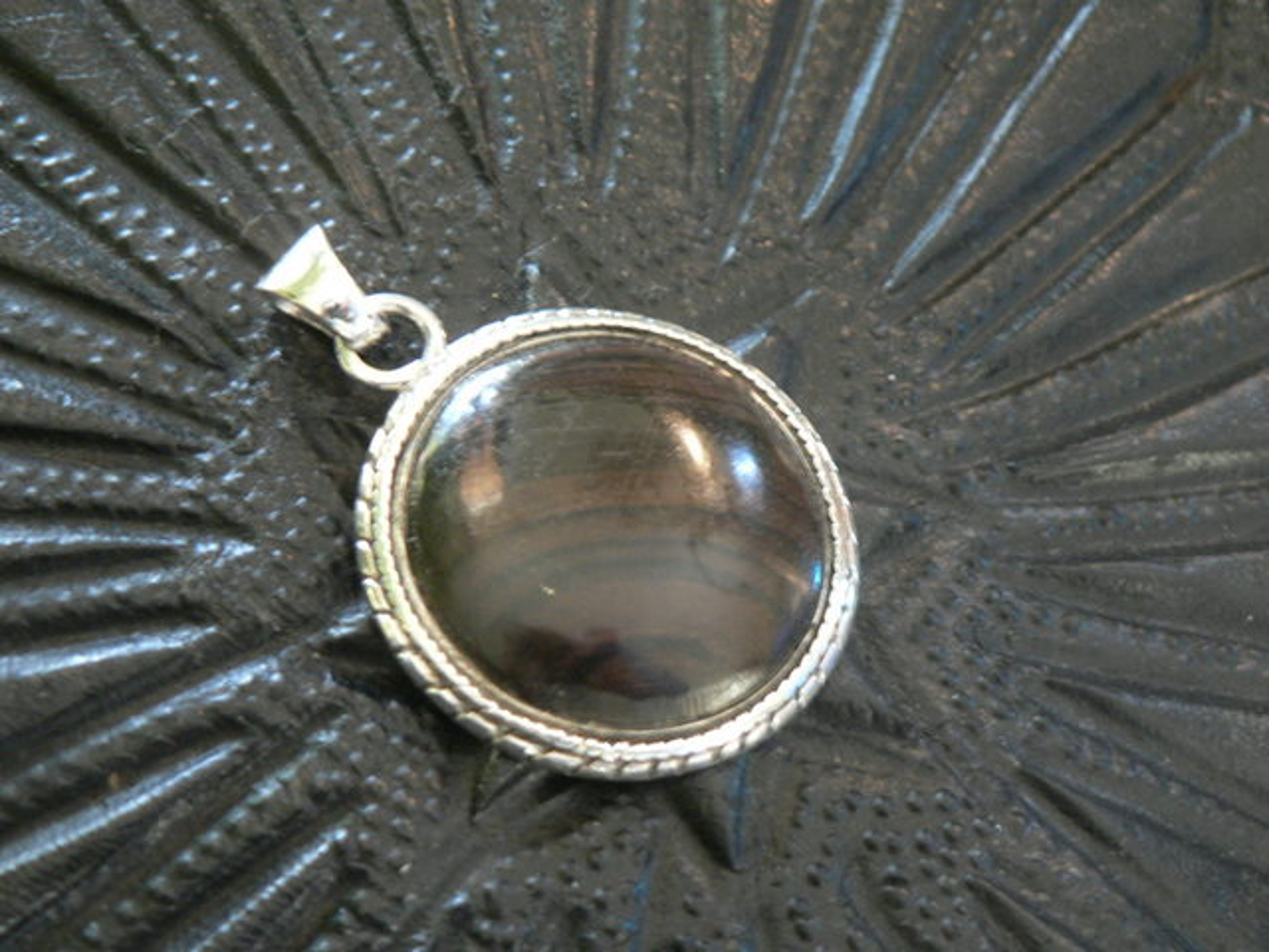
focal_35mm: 73
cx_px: 634
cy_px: 476
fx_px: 2676
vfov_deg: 20.2
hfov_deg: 26.7
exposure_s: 1/10
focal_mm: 12.2
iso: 200
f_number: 3.2
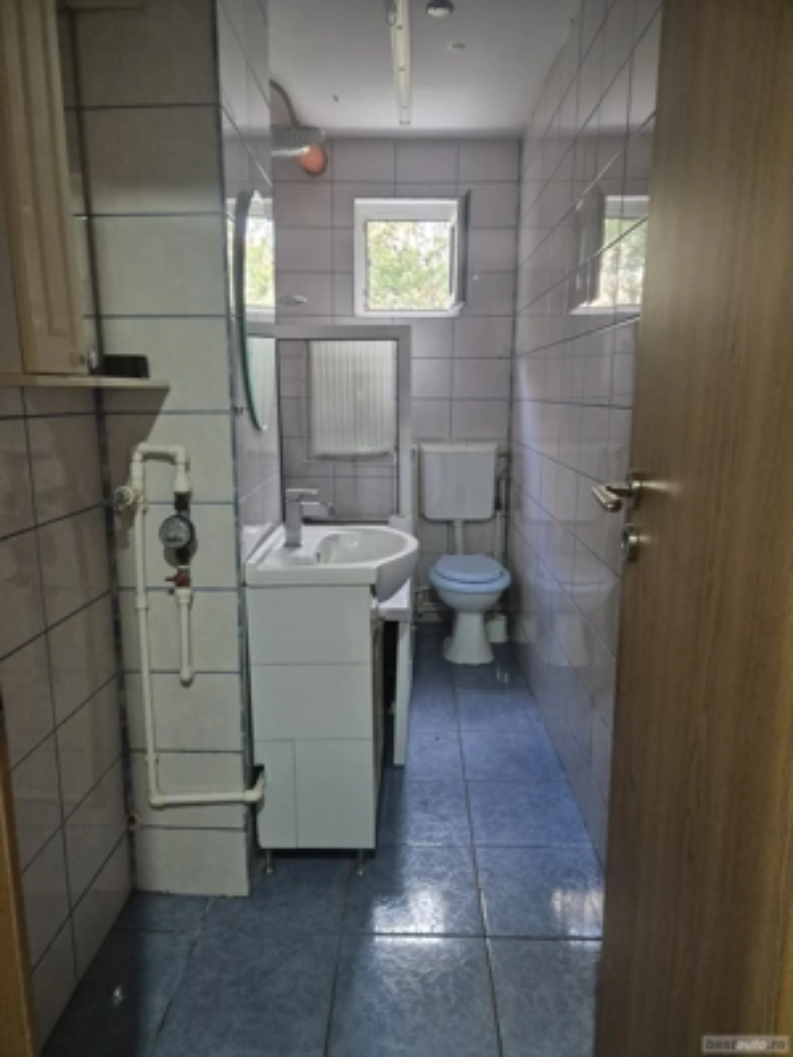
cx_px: 396
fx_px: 703
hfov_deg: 58.9
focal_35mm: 23
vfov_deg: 73.9
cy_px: 528
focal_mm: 5.4
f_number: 1.8
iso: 800
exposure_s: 1/100
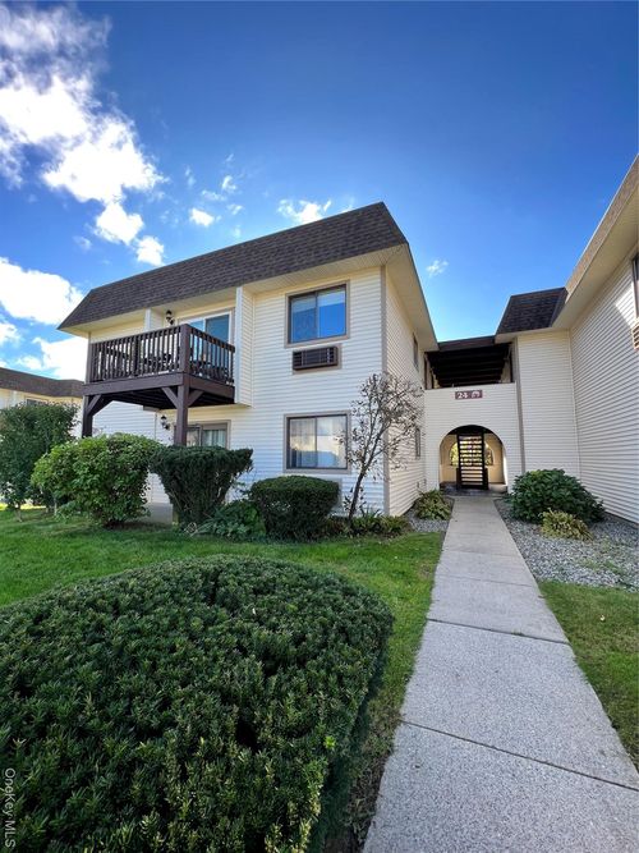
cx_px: 320
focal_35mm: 13
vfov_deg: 106.2
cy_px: 426
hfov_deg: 89.9
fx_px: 320
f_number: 1.8
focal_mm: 1.57
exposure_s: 1/312
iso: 32
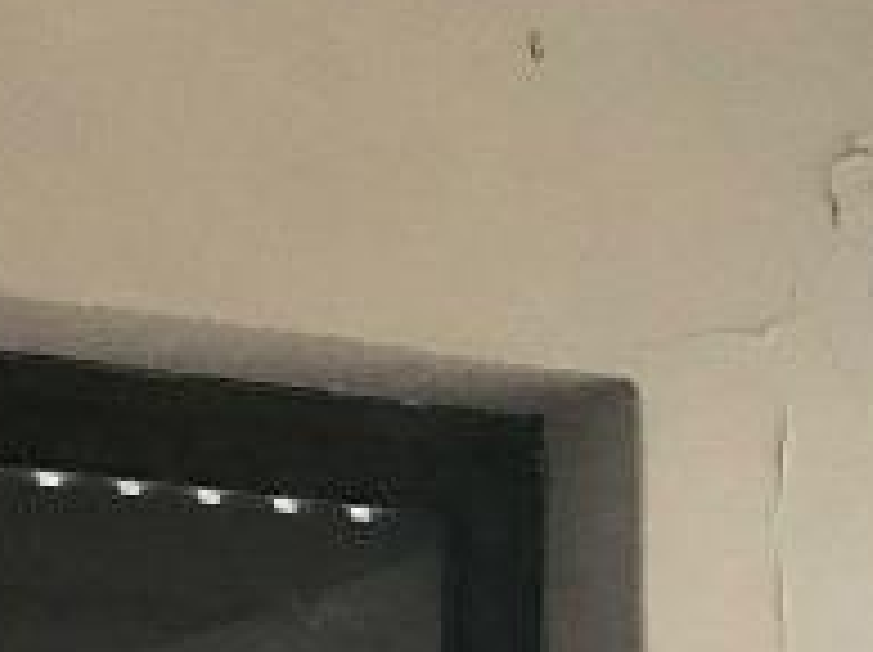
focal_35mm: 148
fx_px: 3728
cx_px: 1012
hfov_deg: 13.1
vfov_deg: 9.1
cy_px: 1520
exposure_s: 1/17
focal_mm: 3.99
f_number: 1.8
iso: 50
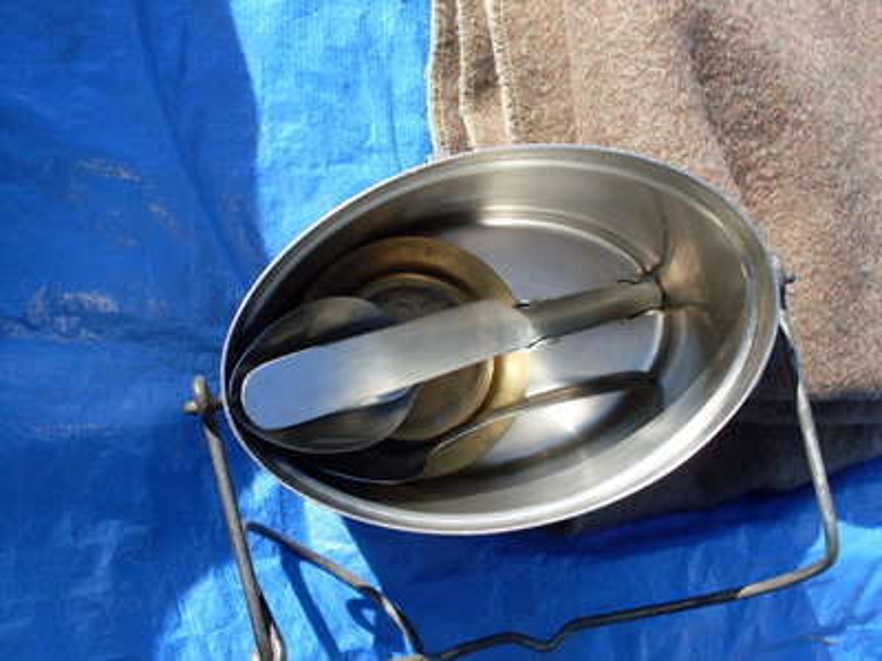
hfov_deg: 49.0
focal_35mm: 38
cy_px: 330
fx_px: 968
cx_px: 441
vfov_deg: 37.7
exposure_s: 1/500
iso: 80
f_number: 2.8
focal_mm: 6.3
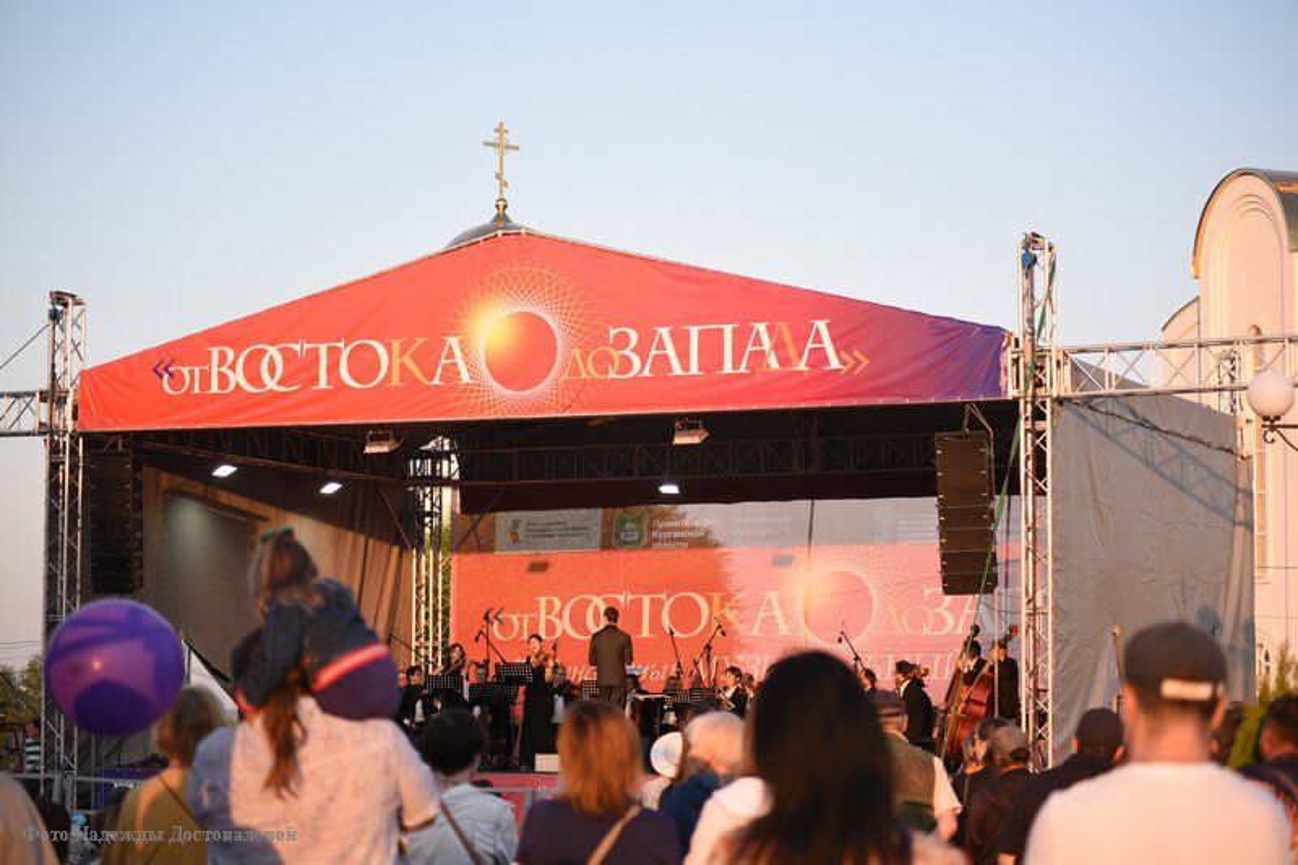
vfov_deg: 16.6
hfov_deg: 24.8
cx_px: 649
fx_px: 2956
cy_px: 432
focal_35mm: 82
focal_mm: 82
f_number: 4
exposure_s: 1/1000
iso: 640
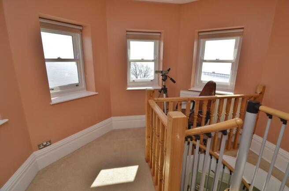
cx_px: 144
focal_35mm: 16
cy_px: 96
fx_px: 132
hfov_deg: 95.1
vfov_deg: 71.8
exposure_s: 1/125
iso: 110
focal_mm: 11
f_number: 5.6
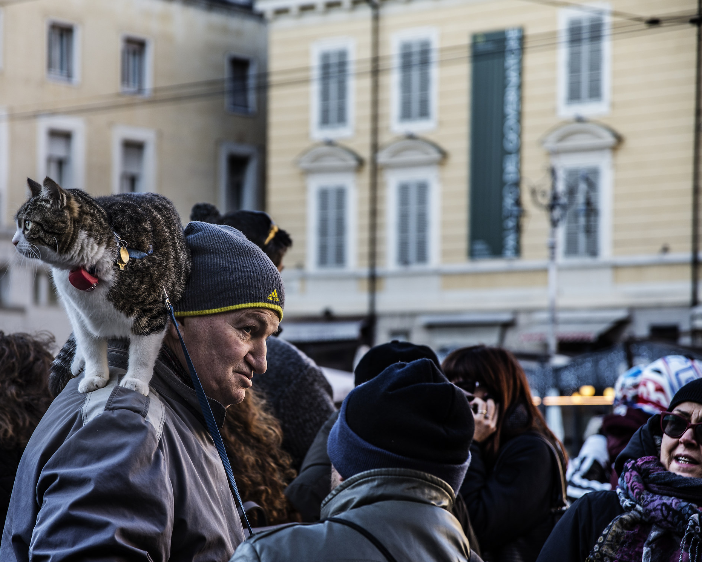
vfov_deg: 12.2
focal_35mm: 127
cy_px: 291
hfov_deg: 15.1
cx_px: 264
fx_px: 2639
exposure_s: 1/100
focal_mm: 70
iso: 100
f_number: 4
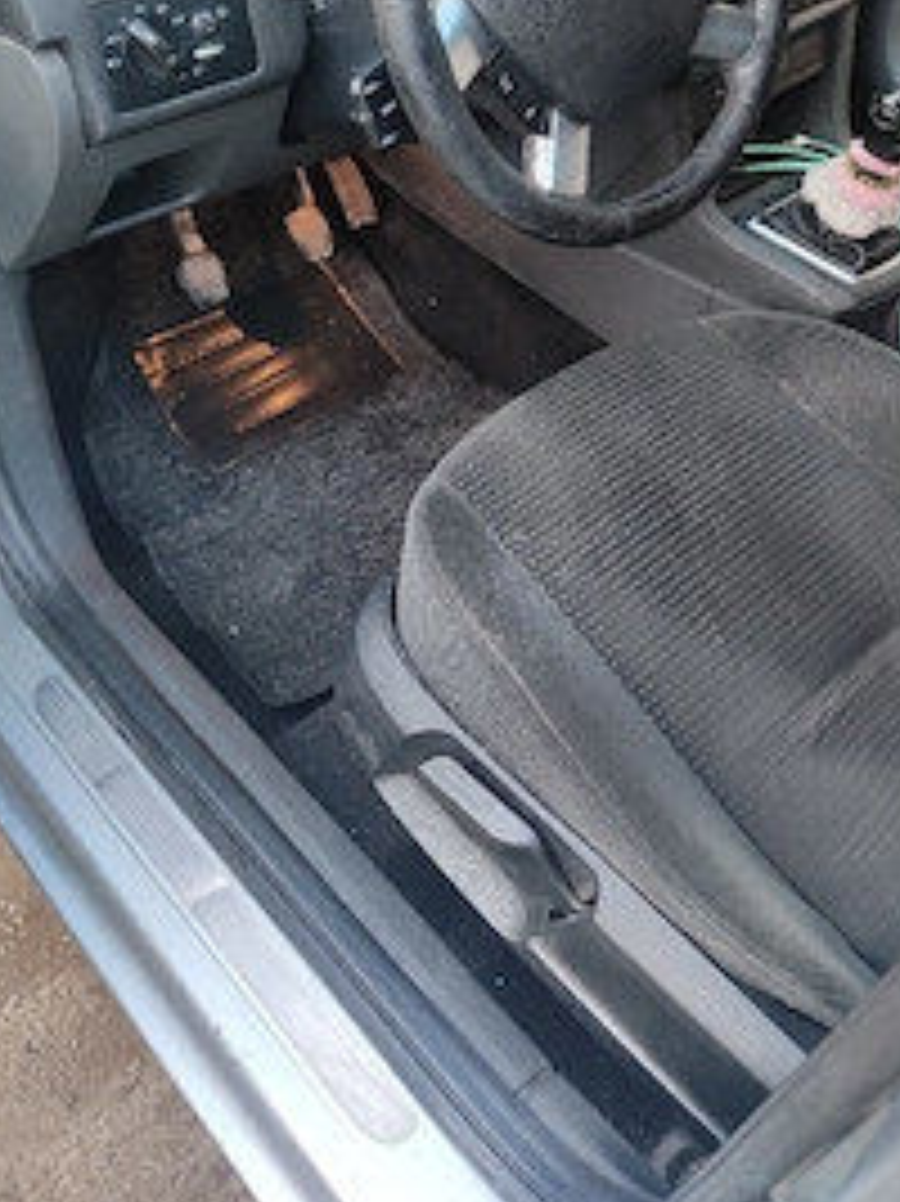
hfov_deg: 39.5
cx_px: 540
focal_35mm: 36
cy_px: 315
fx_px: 1249
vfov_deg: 49.5
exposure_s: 1/47.2
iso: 152
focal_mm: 6.72
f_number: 1.69
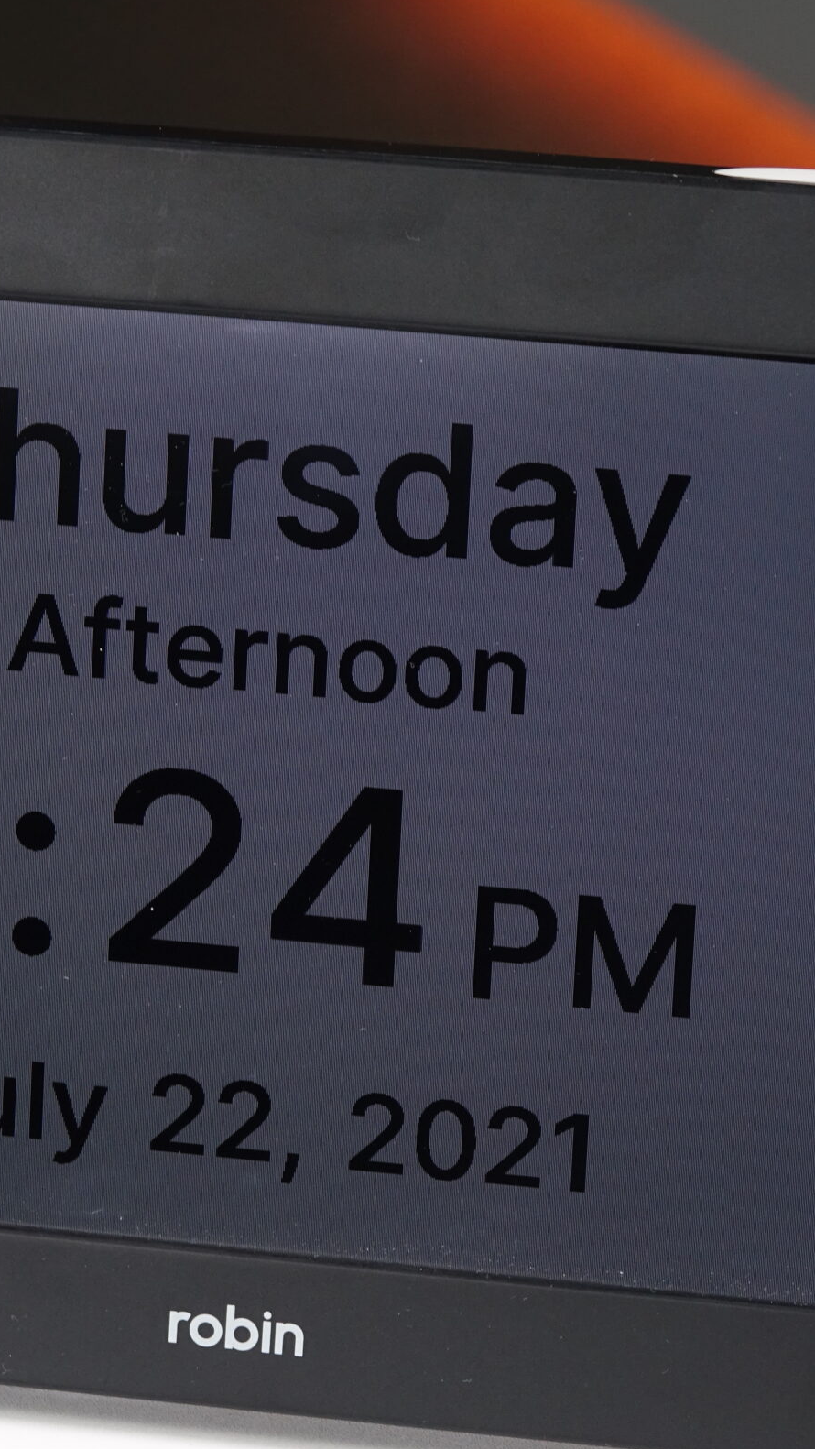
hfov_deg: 6.2
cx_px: 239
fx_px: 7491
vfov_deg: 11.0
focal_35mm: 195
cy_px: 740
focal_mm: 42.08
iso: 400
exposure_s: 1/160
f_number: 4
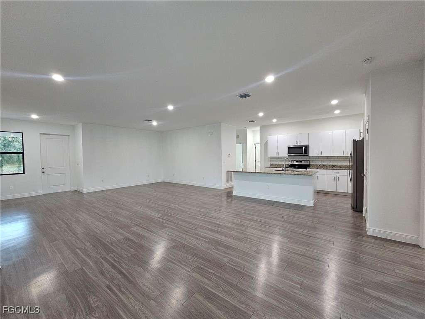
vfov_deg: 89.9
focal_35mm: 13
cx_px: 212
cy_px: 160
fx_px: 160
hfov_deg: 106.2
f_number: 2.2
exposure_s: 1/60
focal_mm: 2.2
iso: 320
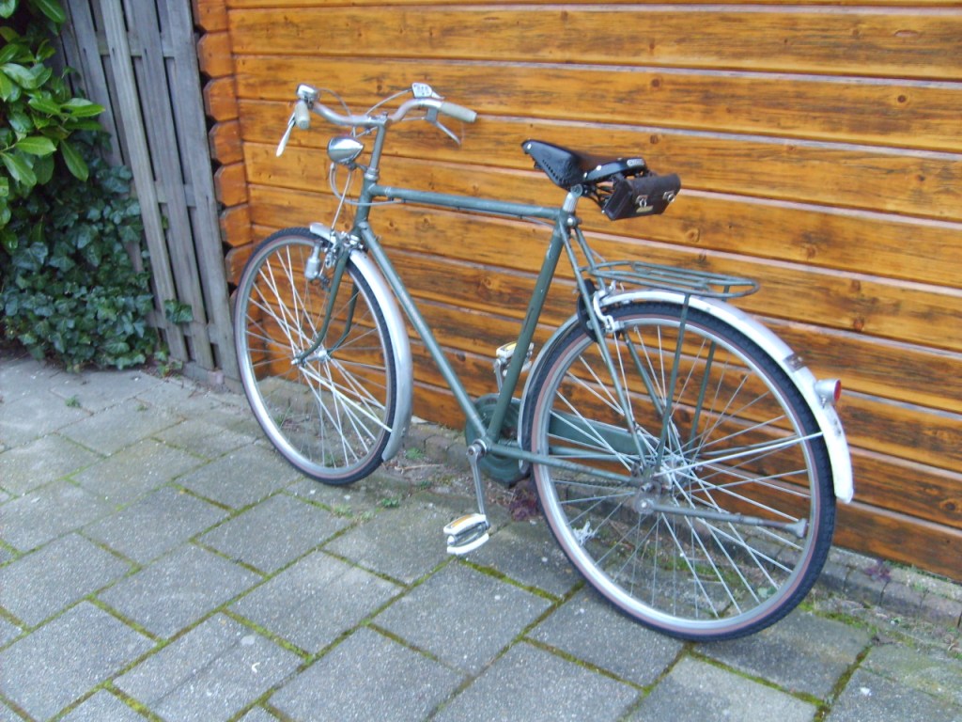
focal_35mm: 35
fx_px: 973
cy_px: 361
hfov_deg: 52.6
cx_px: 481
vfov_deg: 40.7
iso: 140
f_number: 2.8
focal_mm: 5.8
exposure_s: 1/15
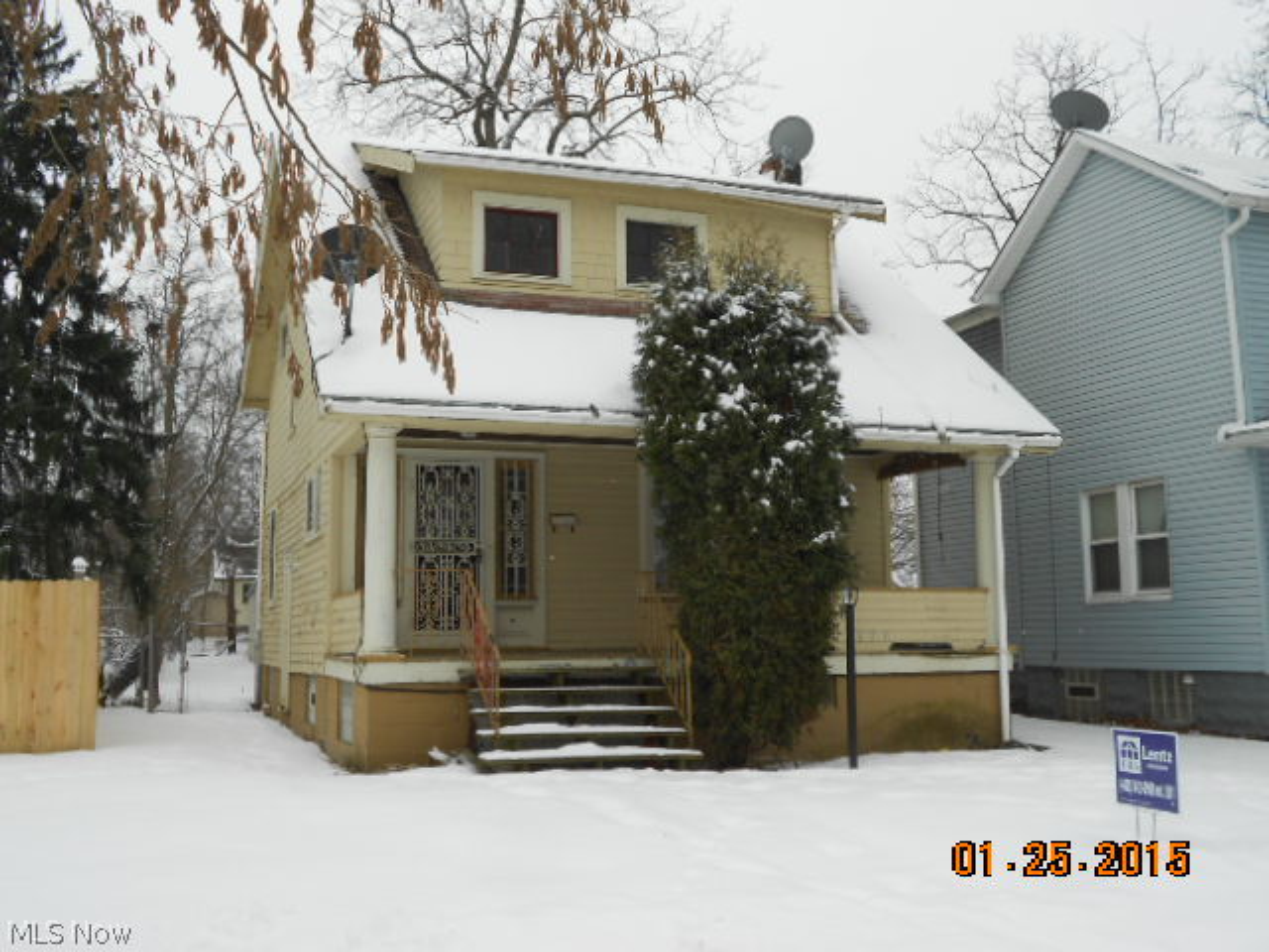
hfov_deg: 50.1
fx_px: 1356
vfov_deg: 38.7
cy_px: 476
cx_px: 634
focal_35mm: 37
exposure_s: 1/320
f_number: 3.9
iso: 80
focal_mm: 6.7
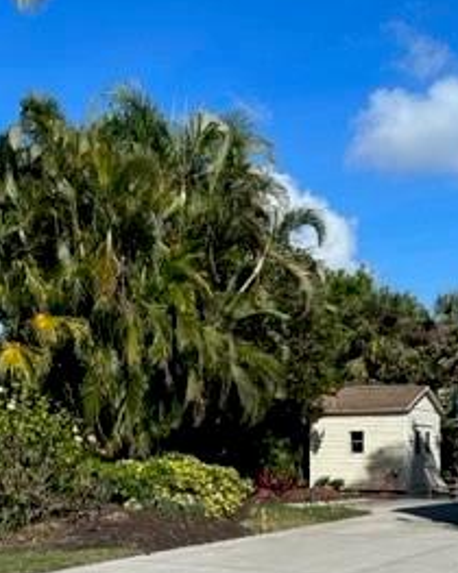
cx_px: 205
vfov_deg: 32.1
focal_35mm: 57
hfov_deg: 26.6
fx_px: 967
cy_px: 468
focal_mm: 6.86
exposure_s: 1/8929
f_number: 1.78
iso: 80
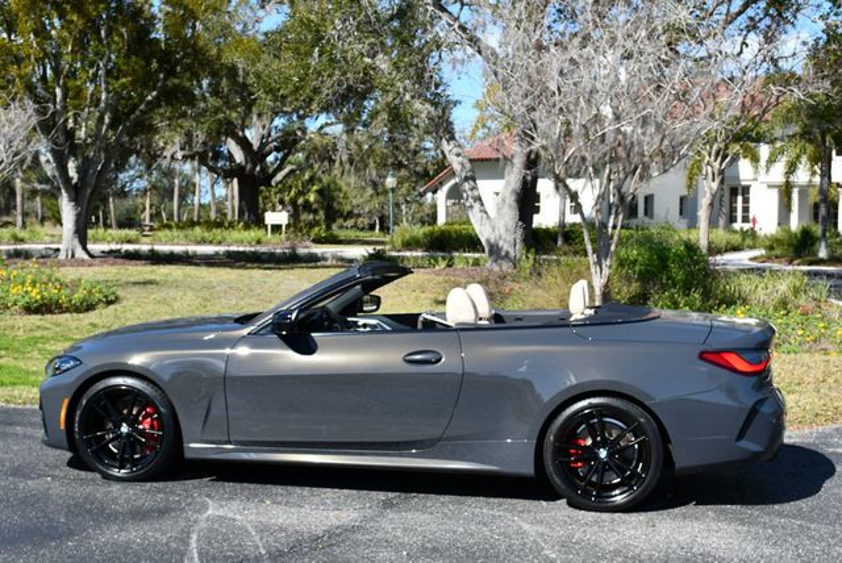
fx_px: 1124
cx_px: 421
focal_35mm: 48
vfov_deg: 28.1
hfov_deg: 41.1
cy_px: 282
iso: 110
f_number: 8
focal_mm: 24
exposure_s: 1/250
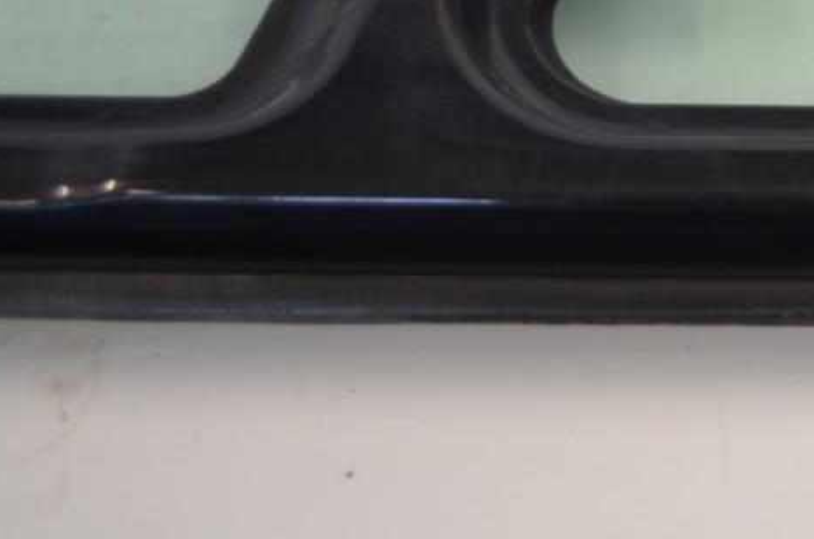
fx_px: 1850
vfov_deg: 15.9
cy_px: -115
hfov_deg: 22.9
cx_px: 962
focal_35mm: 82
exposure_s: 1/80
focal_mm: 22
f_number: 4.5
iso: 400
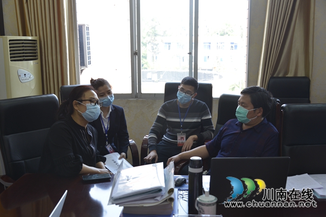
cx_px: 163
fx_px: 344
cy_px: 108
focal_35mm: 38
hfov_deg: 50.7
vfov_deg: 35.1
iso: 400
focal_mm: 38
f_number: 6.3
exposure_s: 1/50
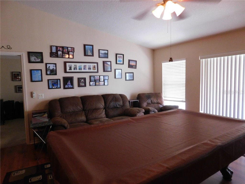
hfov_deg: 73.9
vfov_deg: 58.9
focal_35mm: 23
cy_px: 92
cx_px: 122
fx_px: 163
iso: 400
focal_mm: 4
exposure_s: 1/30
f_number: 3
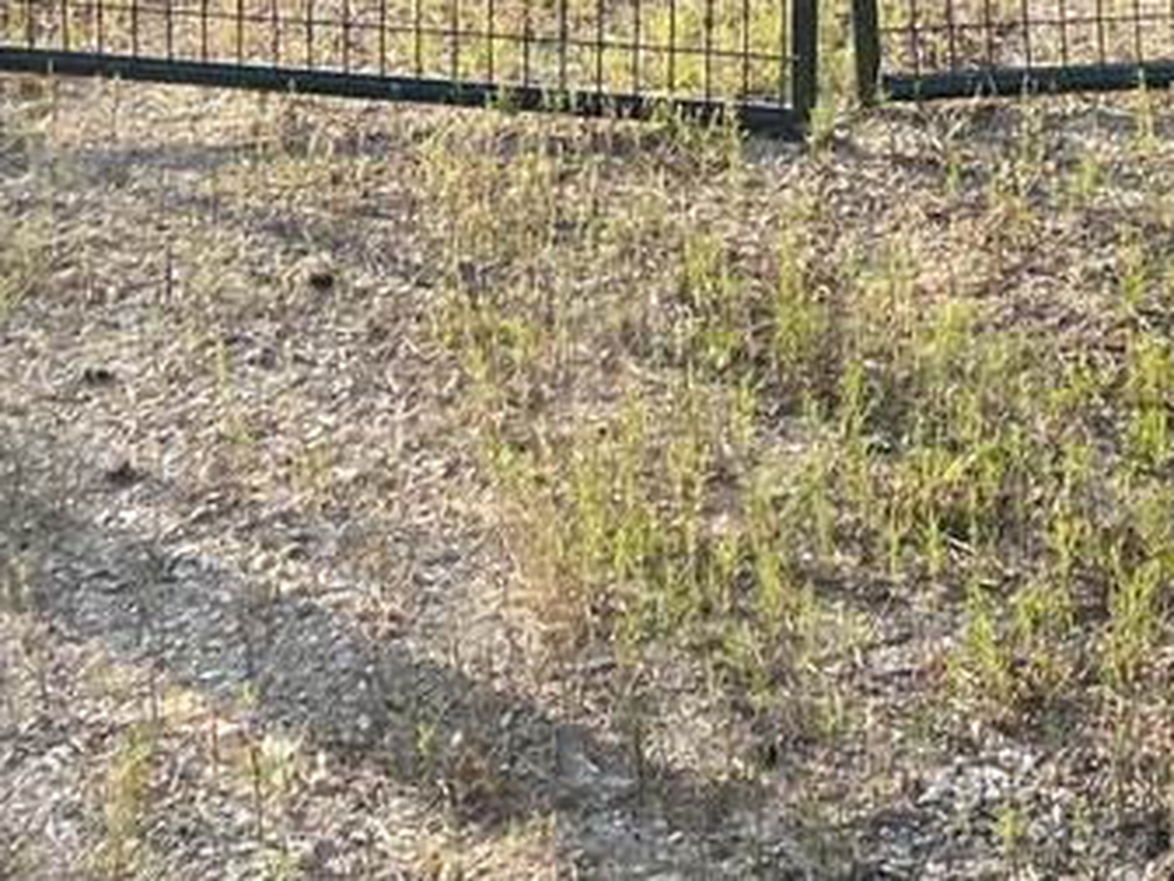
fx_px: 3358
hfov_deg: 19.5
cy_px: -507
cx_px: 1003
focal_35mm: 99
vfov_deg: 13.9
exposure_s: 1/969
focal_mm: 5.1
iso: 32
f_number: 1.6
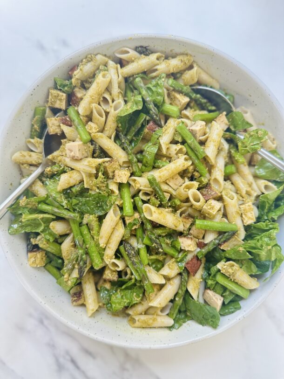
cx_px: 142
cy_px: 190
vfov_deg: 71.6
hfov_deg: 56.8
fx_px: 262
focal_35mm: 24
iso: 250
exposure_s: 1/92
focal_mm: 6.86
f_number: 1.78
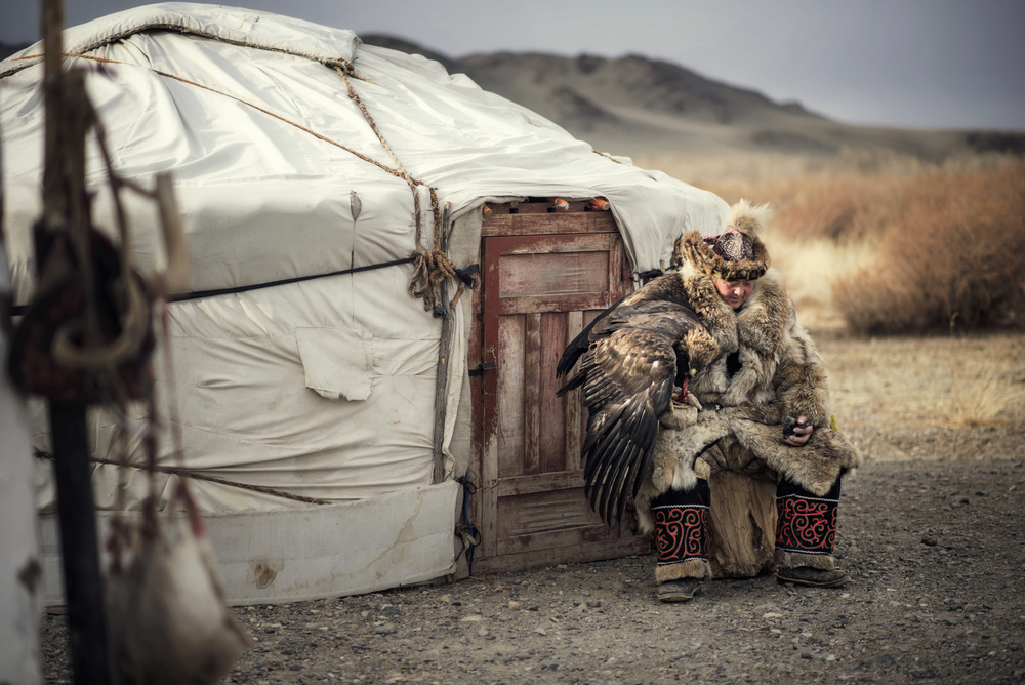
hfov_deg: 23.9
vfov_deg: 16.1
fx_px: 2421
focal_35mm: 85
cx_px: 512
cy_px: 342
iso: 100
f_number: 2
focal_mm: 85
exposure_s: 1/1600
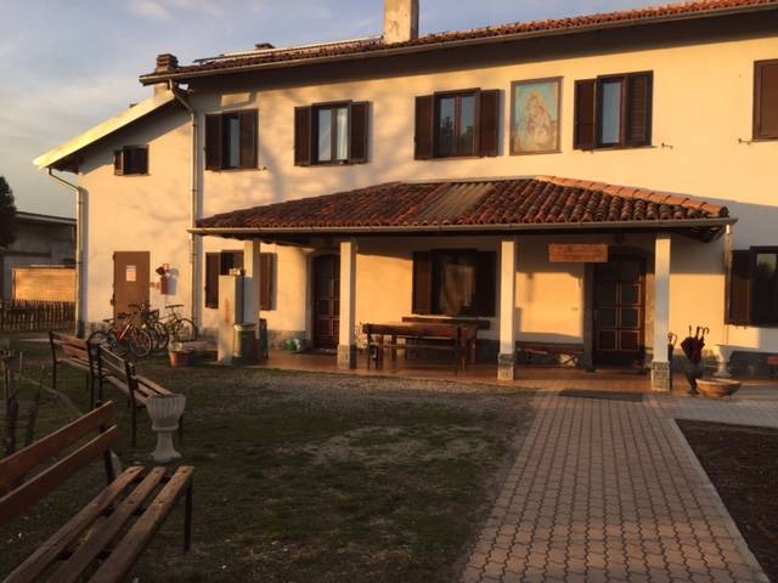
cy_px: 292
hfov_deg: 61.7
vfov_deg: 48.2
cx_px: 389
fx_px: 652
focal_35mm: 29
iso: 32
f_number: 2.2
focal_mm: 4.15
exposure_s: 1/412
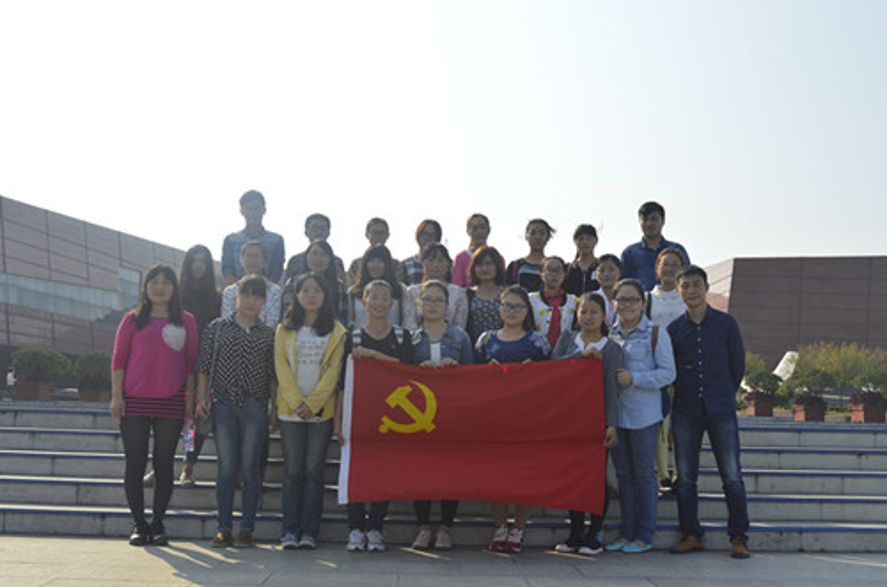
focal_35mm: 42
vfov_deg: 31.7
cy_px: 294
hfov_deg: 46.5
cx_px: 444
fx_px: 1033
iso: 100
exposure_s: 1/320
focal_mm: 28
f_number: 9
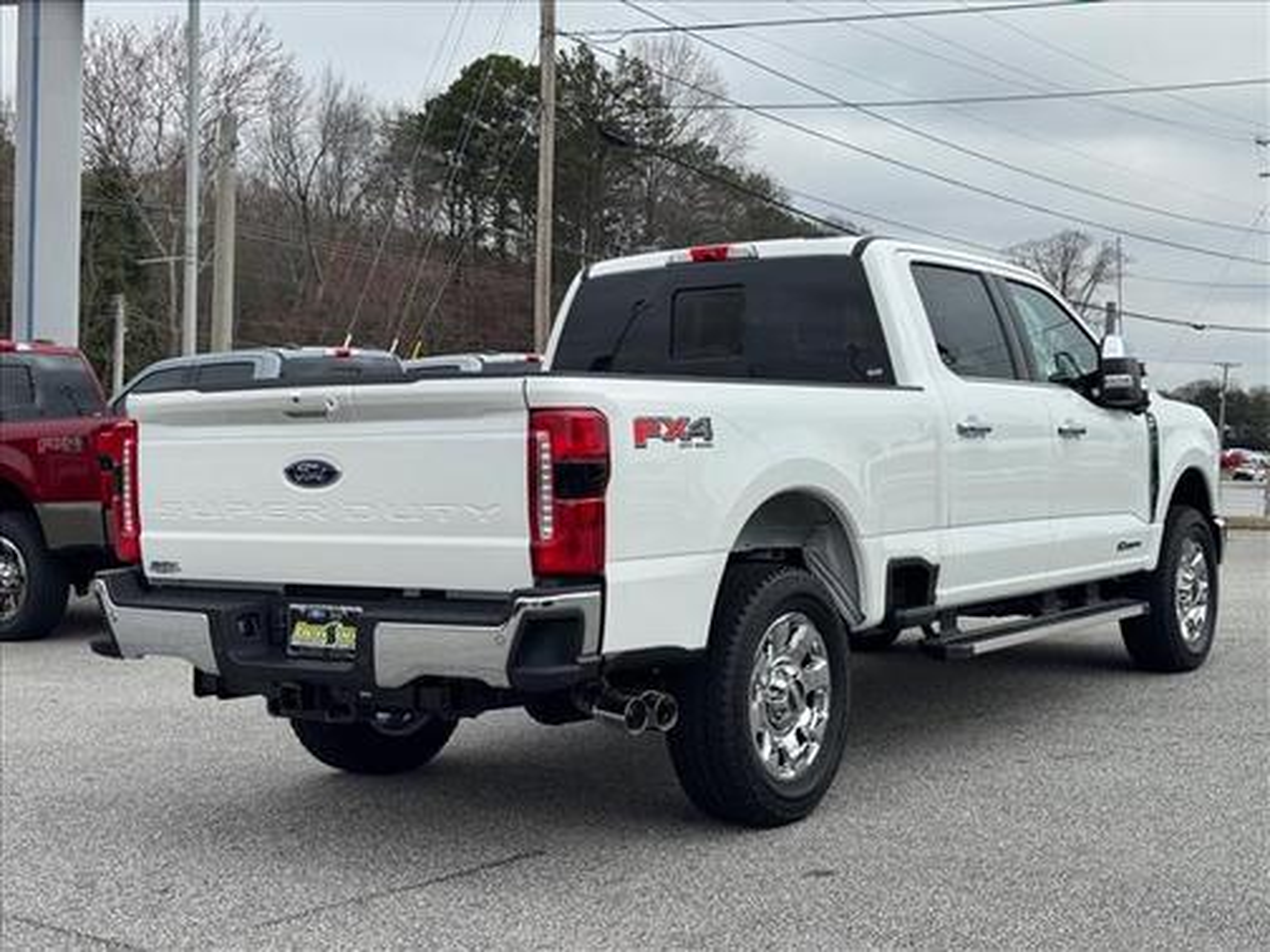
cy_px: 476
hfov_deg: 39.7
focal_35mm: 48
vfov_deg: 30.3
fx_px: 1761
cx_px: 635
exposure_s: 1/3257
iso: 64
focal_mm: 6.76
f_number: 1.78
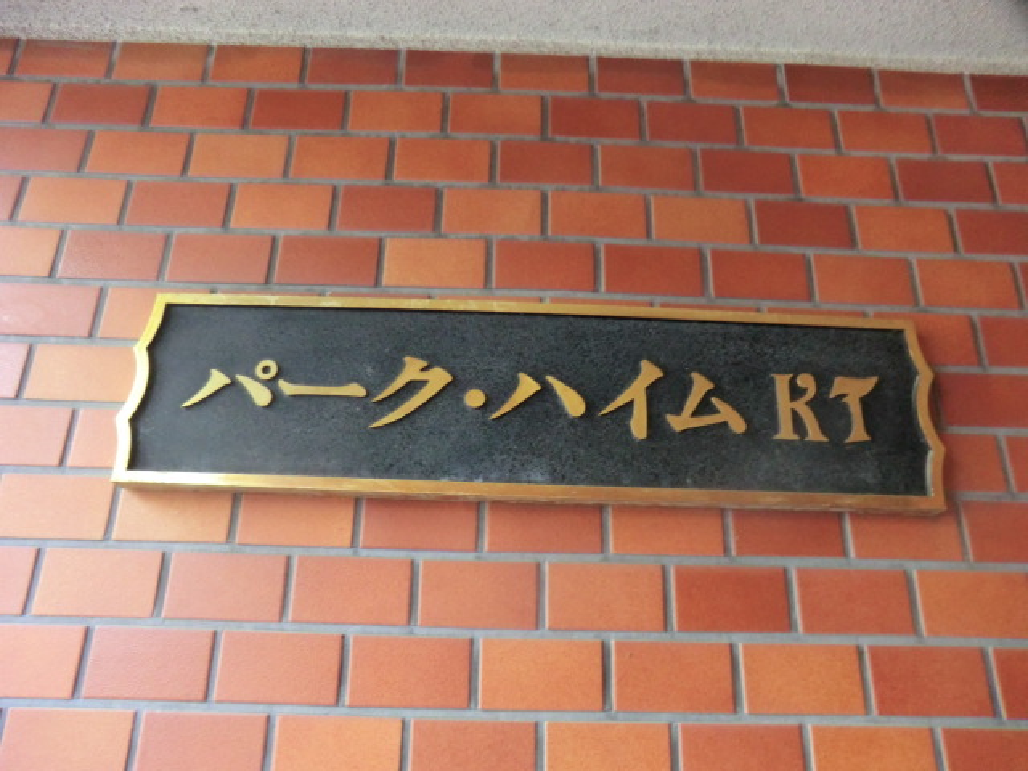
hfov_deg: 71.6
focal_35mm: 24
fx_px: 713
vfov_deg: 56.8
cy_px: 386
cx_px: 514
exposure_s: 1/60
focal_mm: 4.3
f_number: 3.2
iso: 400
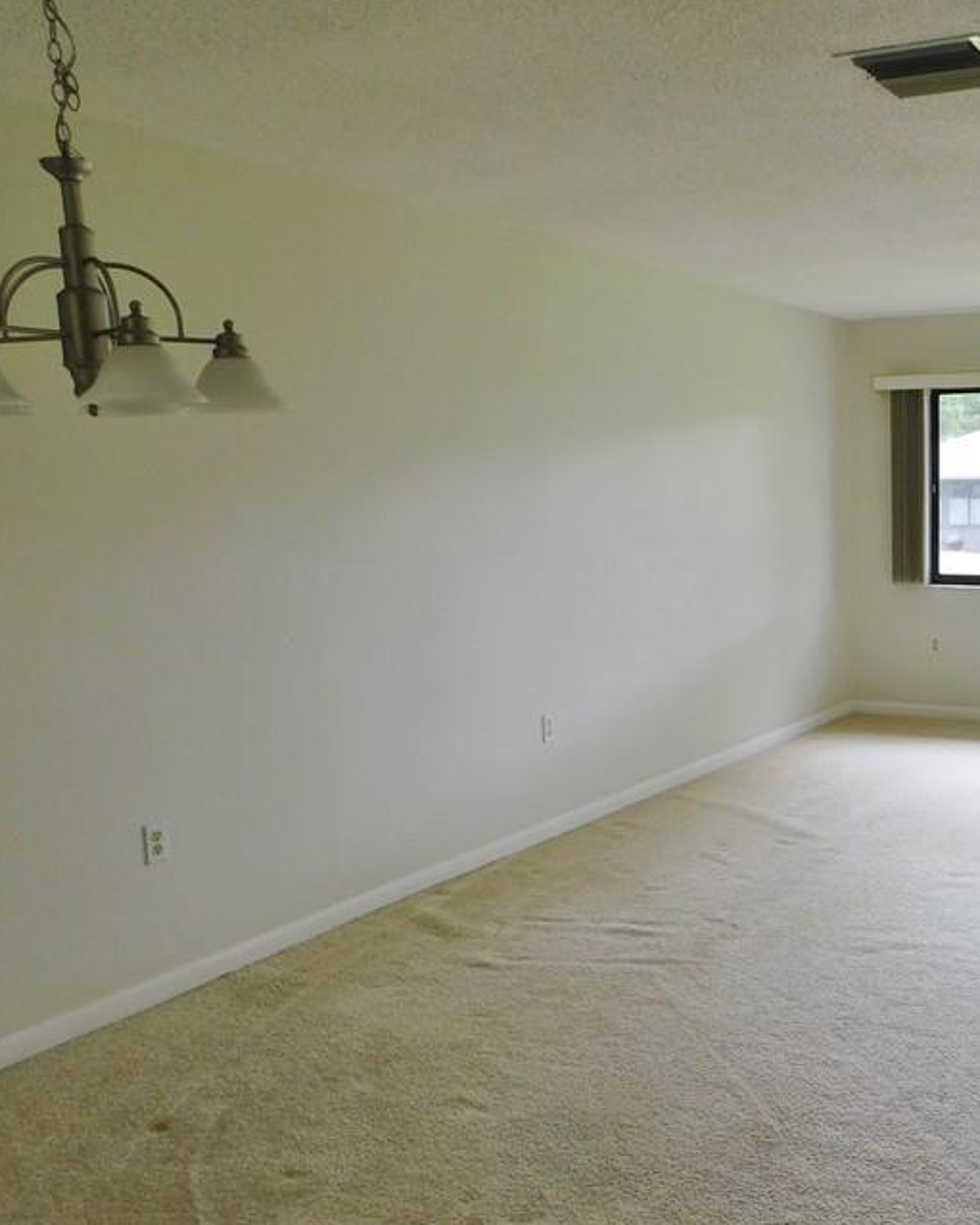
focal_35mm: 36
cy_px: 679
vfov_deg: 50.2
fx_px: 1306
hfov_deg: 38.8
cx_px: 850
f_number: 3
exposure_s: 1/40
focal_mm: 4
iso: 125
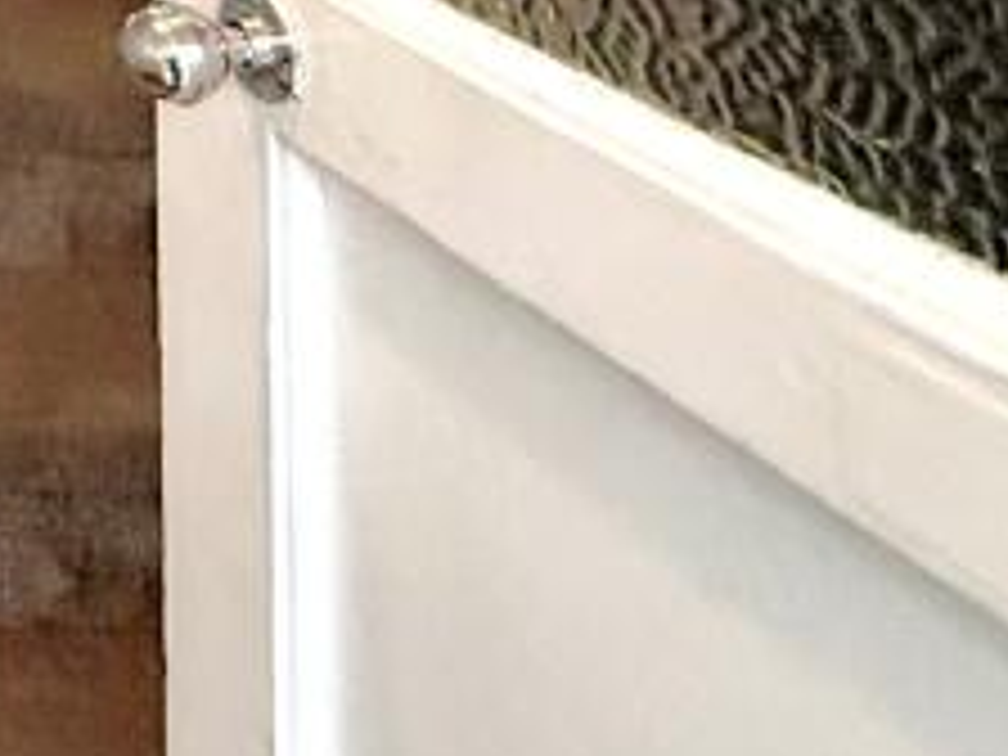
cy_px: -729
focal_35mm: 64
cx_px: -770
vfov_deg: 17.2
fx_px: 1864
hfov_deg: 21.2
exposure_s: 1/100
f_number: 2.2
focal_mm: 2.22
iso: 500
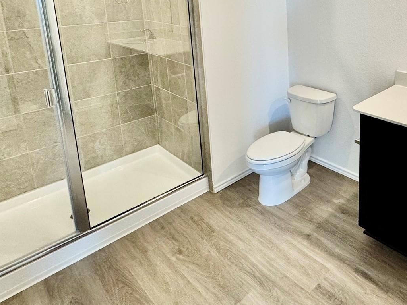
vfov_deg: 46.2
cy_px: 47
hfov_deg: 58.2
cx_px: 330
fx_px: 329
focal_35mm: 28
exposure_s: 1/120
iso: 200
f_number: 2.2
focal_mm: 2.22
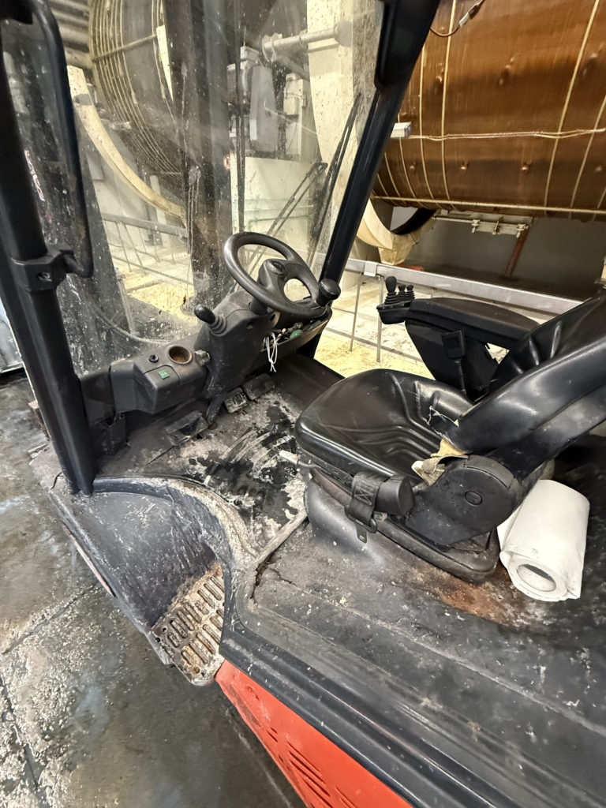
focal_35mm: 14
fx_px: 327
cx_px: 303
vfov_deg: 102.1
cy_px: 404
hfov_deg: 85.7
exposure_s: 1/50
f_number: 2.2
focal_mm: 2.22
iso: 1000
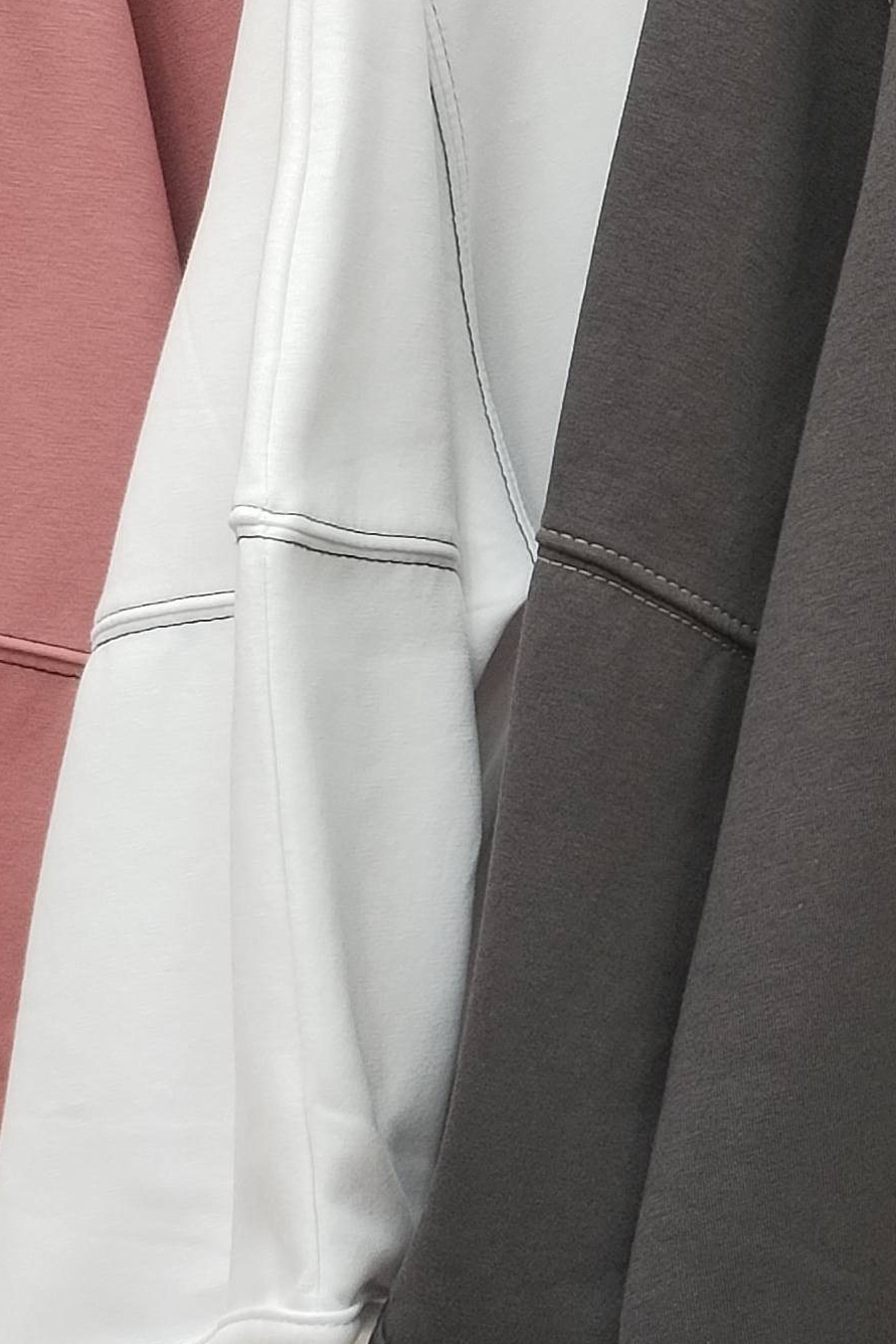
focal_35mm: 104
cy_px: 527
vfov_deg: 19.6
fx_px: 3881
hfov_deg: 12.5
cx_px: 1355
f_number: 1.8
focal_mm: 4.75
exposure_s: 1/50
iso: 157
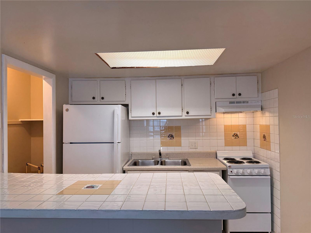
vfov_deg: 56.8
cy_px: 116
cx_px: 156
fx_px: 216
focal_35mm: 24
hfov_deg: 71.6
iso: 160
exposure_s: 1/120
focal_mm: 6.76
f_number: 1.78
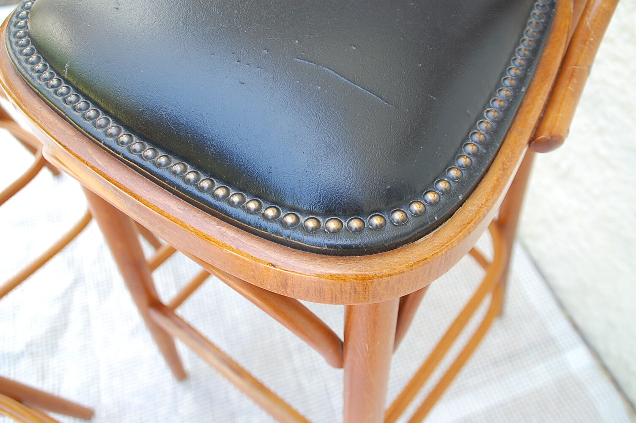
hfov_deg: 57.3
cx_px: 318
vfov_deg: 39.9
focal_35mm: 33
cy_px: 212
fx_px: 582
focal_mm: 22
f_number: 5
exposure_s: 1/100
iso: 400
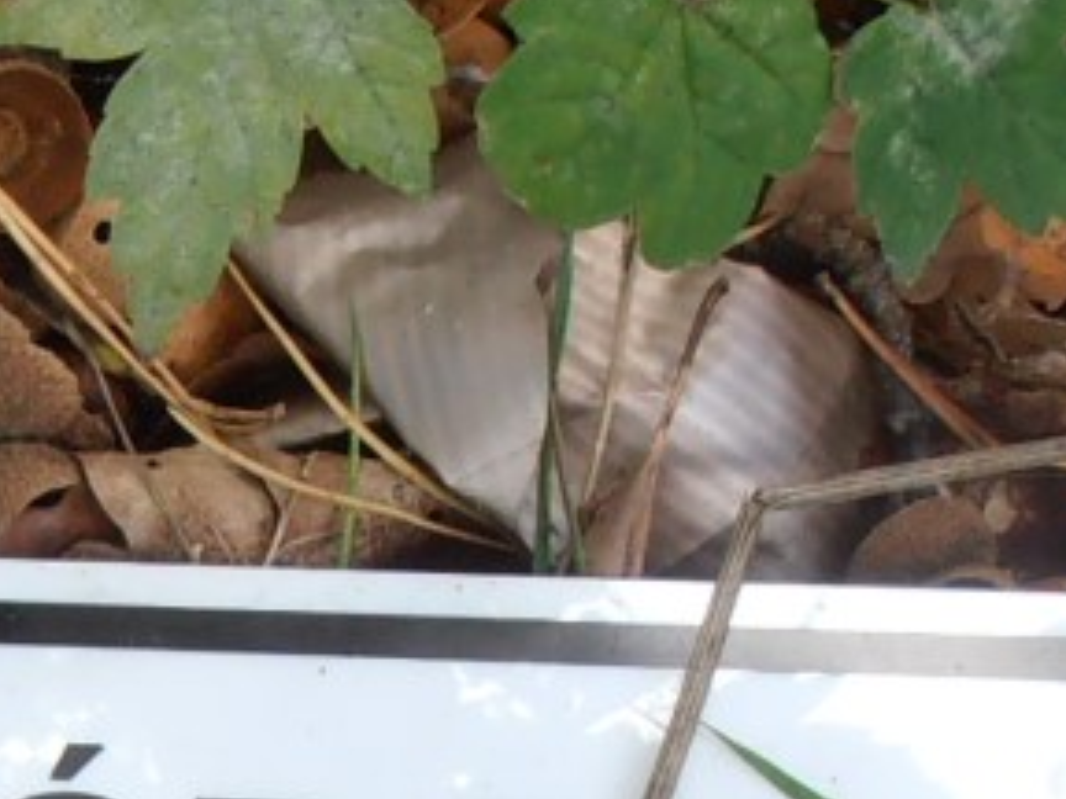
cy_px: 1206
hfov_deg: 16.1
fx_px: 3695
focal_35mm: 120
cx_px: -7
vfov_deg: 11.8
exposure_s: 1/50
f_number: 3
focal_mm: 4.2
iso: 80
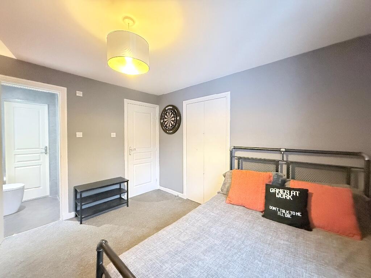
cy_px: 139
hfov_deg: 102.1
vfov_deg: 85.7
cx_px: 186
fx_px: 150
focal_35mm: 14
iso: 1000
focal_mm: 2.22
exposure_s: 1/50
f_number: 2.2
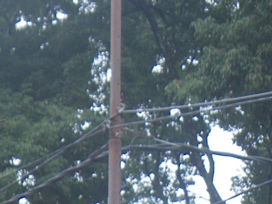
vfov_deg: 8.3
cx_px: 110
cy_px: 480
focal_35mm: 165
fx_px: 1296
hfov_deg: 12.0
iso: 50
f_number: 3.5
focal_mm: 5
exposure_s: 1/125
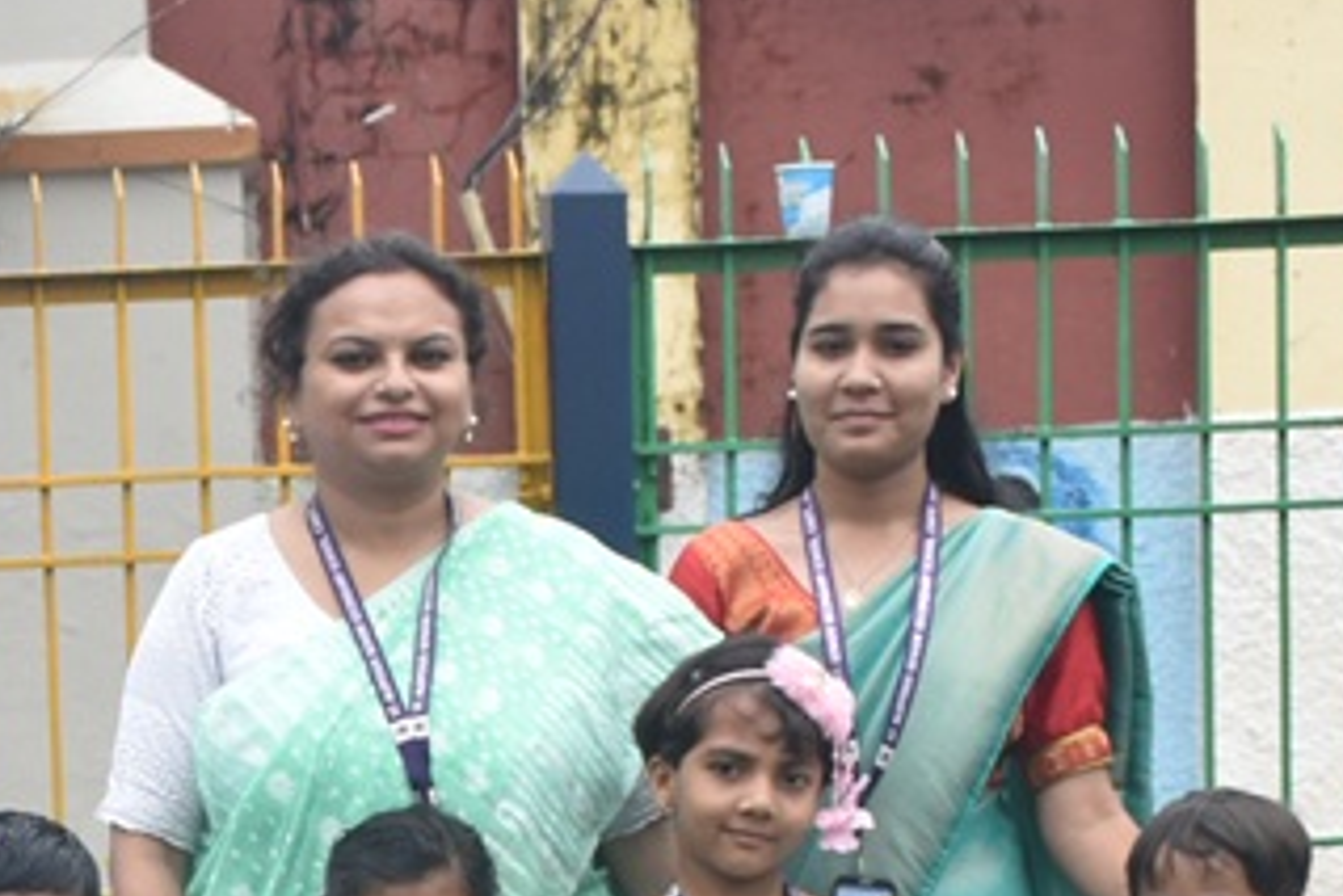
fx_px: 5328
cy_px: 1346
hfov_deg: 13.9
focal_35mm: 143
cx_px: -303
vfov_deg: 9.4
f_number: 8
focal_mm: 27
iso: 360
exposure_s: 1/250
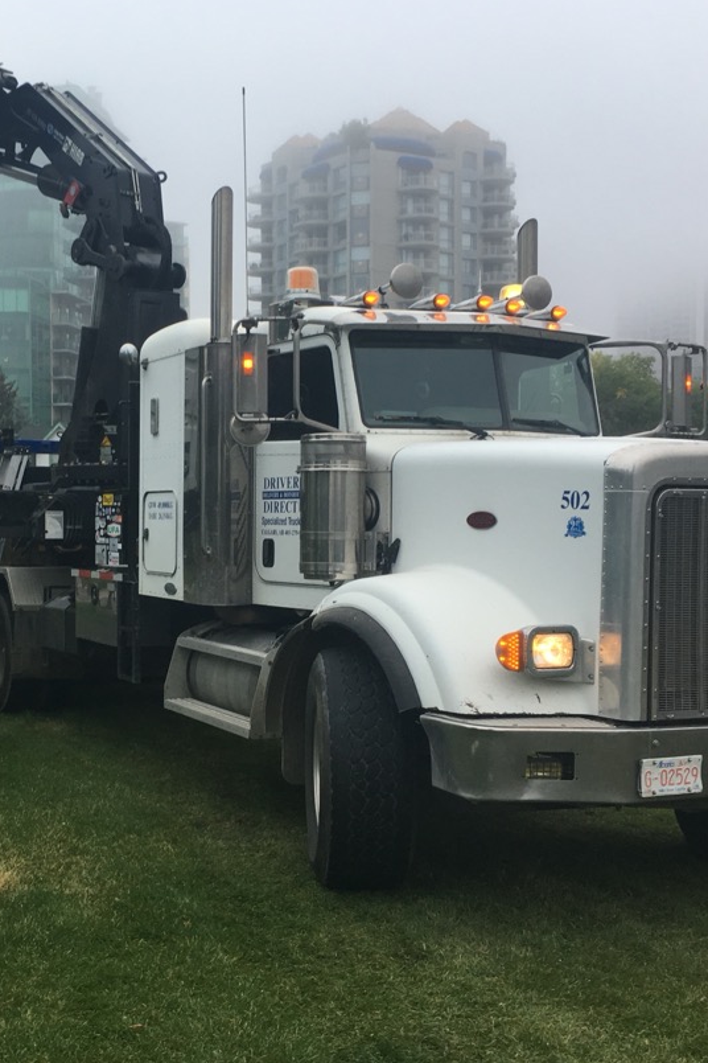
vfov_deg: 43.6
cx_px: 170
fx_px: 1327
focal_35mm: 45
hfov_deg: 29.4
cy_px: 539
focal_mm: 4.15
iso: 25
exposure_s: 1/60
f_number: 2.2
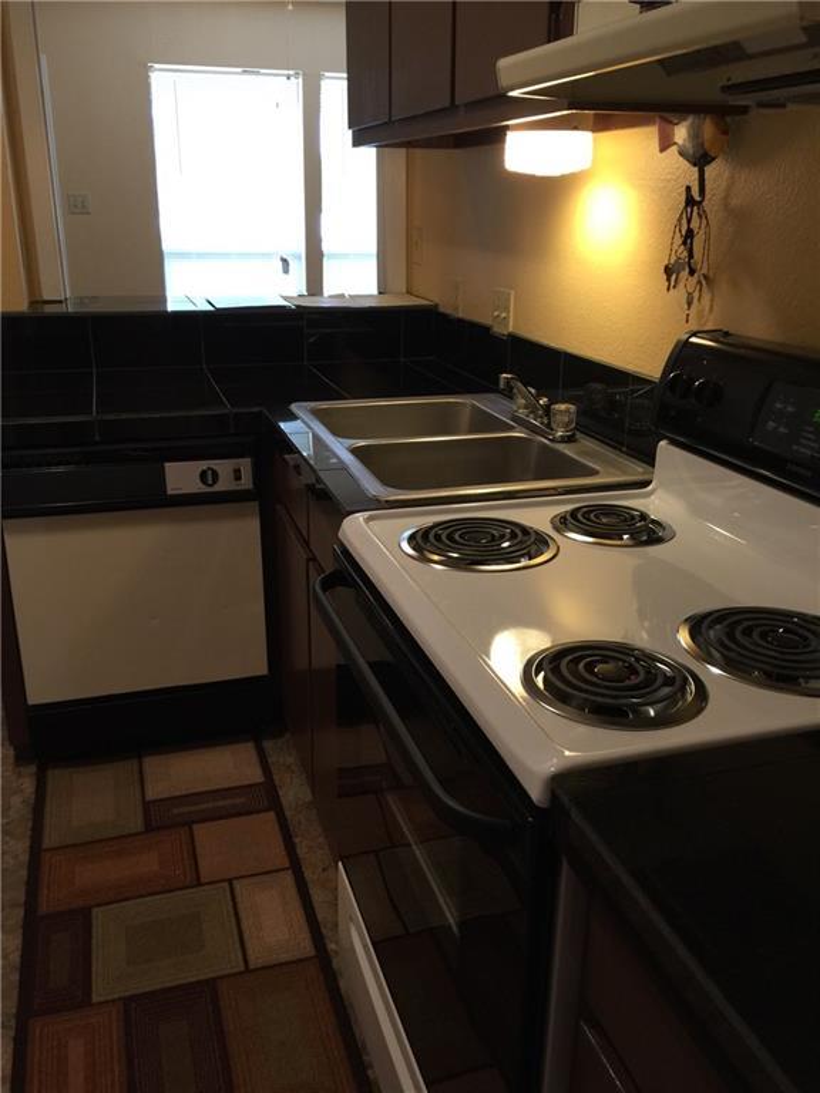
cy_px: 546
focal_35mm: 29
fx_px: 916
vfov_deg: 61.7
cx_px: 410
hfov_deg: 48.2
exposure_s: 1/15
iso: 50
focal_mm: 4.15
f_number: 2.2
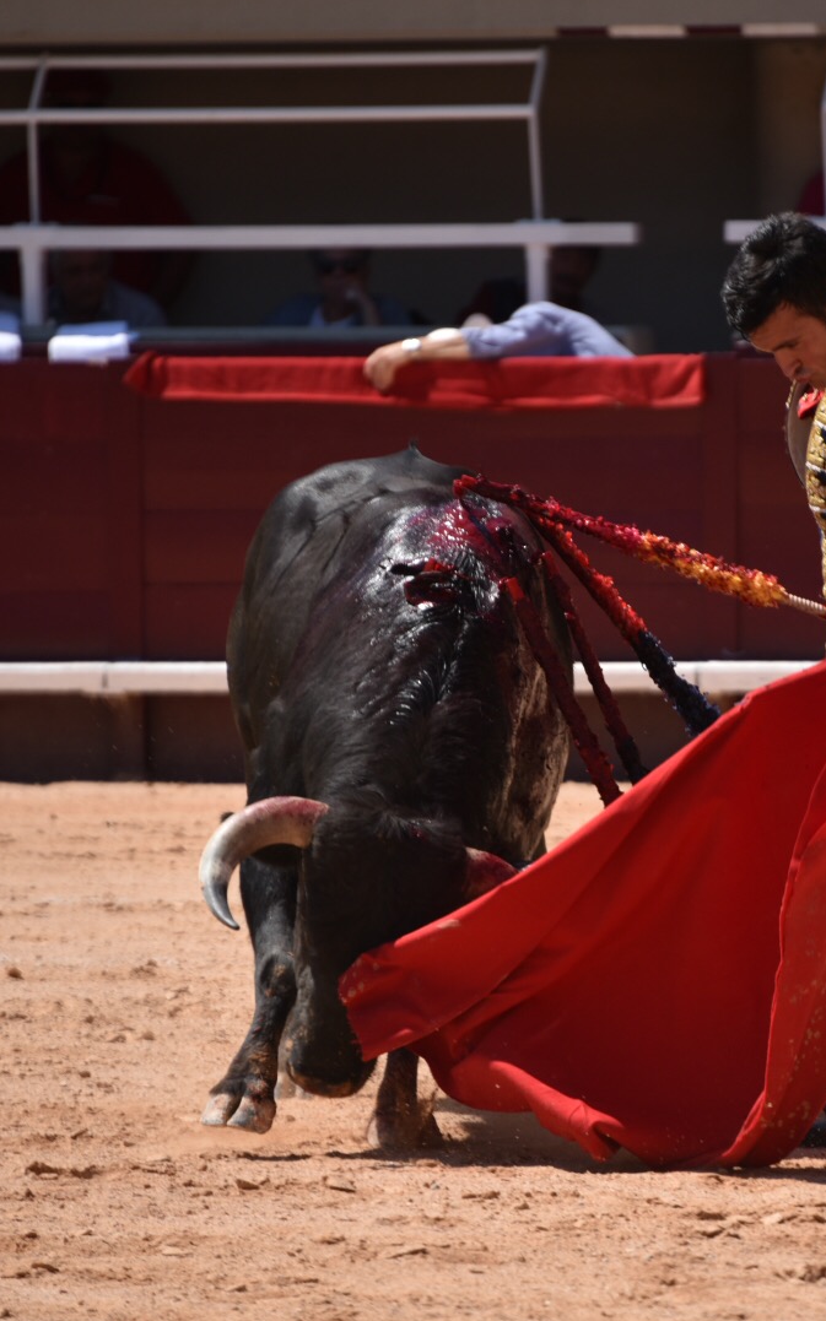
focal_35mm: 460
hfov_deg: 2.9
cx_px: 650
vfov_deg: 4.6
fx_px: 16570
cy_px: 661
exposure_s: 1/1000
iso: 200
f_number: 5.6
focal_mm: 300
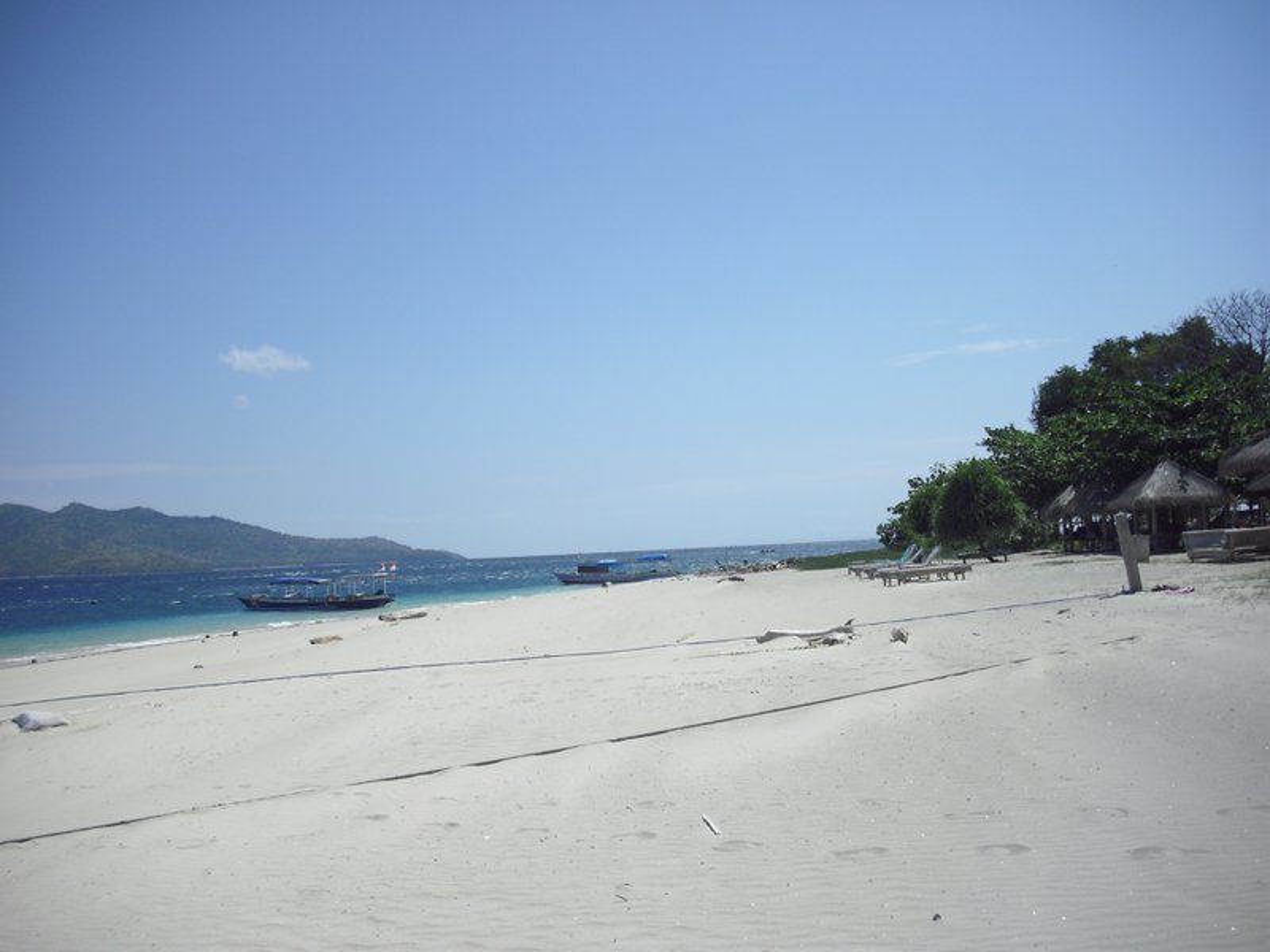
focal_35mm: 38
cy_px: 476
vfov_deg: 37.7
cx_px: 635
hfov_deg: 49.0
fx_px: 1394
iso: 100
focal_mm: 6.2
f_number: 8
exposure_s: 1/500
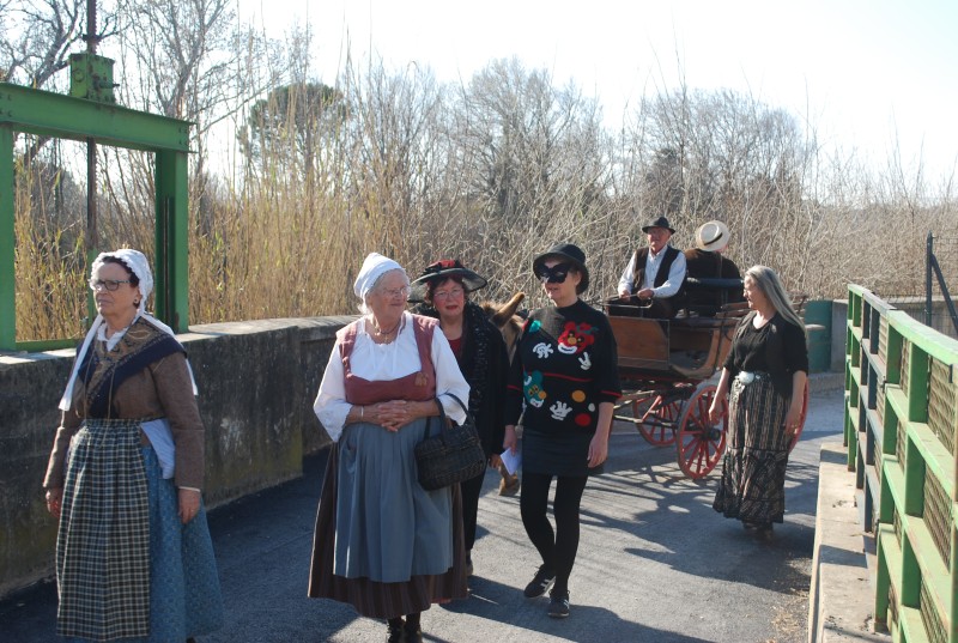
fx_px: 1280
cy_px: 322
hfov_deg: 41.0
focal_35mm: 48
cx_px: 479
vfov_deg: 28.2
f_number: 6.3
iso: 100
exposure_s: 1/160
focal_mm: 32
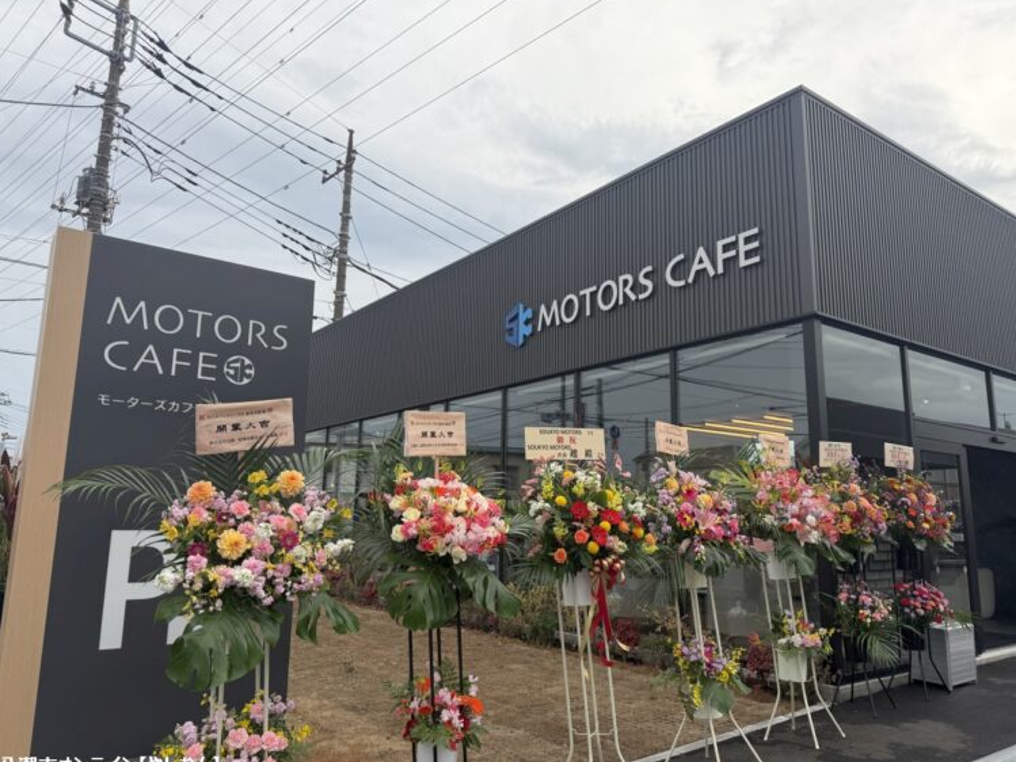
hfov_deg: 69.4
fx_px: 734
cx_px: 507
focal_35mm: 25
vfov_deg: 54.9
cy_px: 380
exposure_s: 1/2445
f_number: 1.78
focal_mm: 6.76
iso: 100
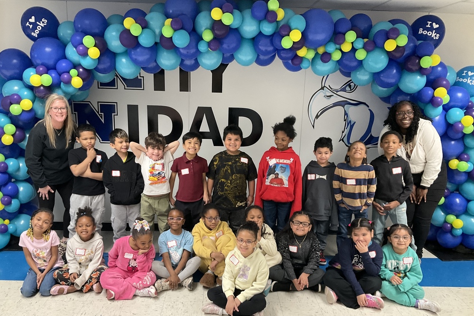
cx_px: 232
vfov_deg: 42.2
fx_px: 408
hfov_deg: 60.3
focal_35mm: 31
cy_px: 179
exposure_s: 1/60
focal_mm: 3
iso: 160
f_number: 1.8
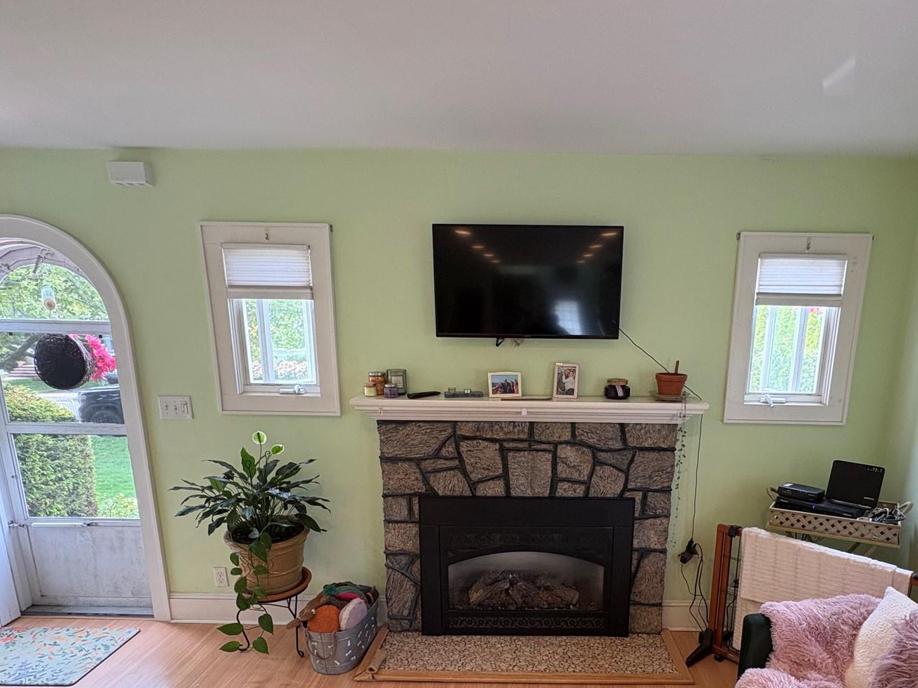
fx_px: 583
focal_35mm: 22
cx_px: 538
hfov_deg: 75.8
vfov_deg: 59.1
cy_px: 478
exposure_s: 1/120
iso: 250
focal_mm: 2.22
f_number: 2.2
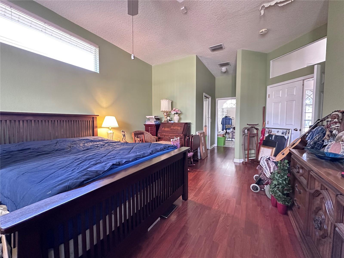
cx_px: 172
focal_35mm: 14
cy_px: 129
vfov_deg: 85.7
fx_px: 139
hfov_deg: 102.1
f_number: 2.2
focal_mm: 2.22
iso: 1000
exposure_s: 1/60
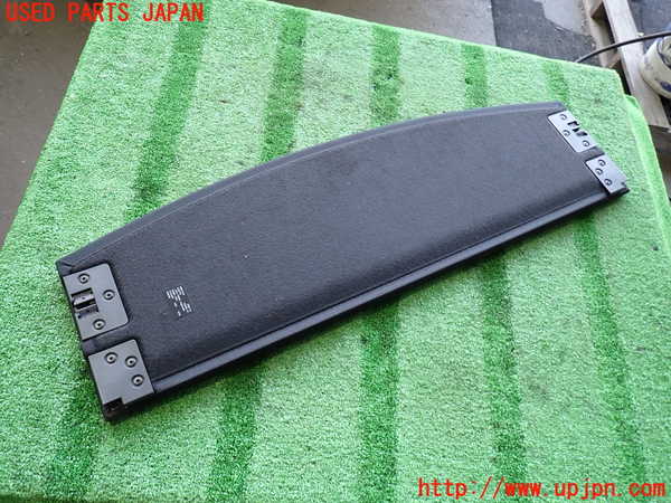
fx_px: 485
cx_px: 336
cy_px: 252
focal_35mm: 25
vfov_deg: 54.9
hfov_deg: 69.4
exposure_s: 1/50
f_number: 2
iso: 200
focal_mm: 4.5
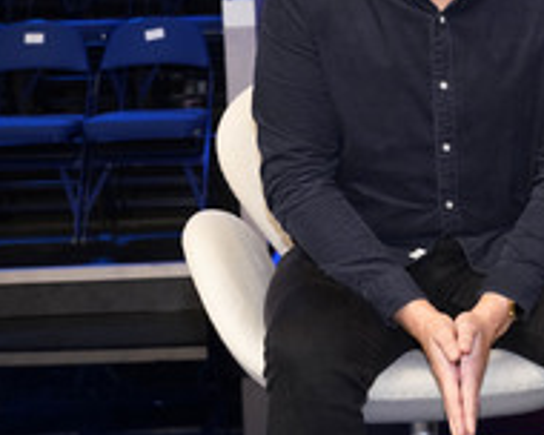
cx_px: 454
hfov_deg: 21.2
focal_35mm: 89
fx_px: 1433
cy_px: 120
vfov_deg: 17.2
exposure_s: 1/125
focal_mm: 40
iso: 2000
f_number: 5.6
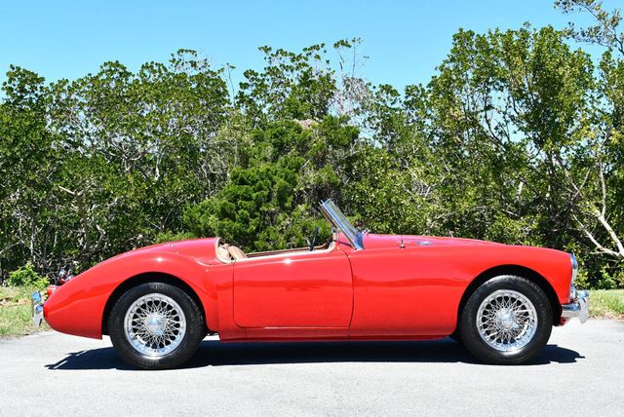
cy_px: 208
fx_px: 1041
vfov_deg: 22.7
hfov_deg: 33.4
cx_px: 312
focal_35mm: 60
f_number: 8
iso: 140
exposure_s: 1/250
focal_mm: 30
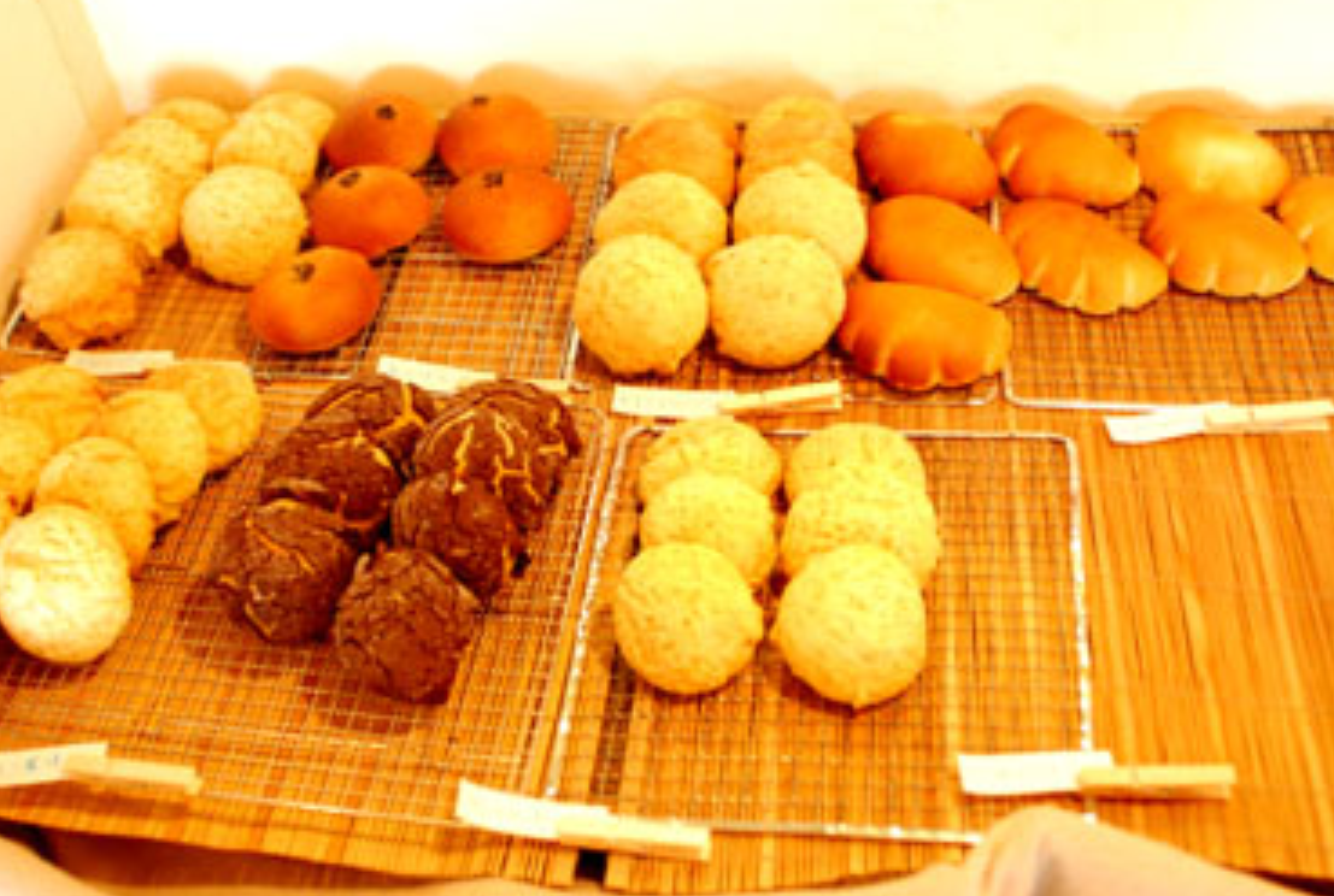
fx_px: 1449
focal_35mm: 39
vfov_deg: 34.4
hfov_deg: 49.4
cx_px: 618
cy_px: 432
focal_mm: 24
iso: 800
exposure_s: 1/20
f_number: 2.8
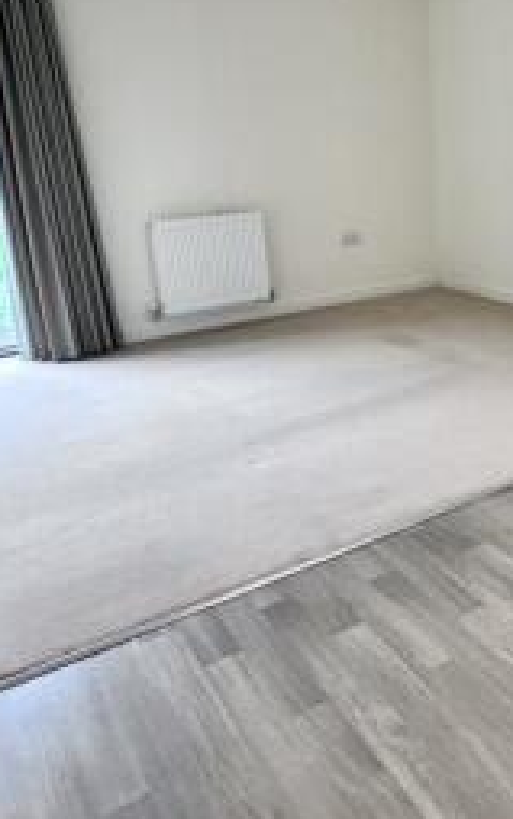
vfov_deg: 56.2
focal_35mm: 34
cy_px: 321
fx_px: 760
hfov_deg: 34.5
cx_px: 492
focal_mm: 2.22
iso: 250
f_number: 2.2
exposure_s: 1/100
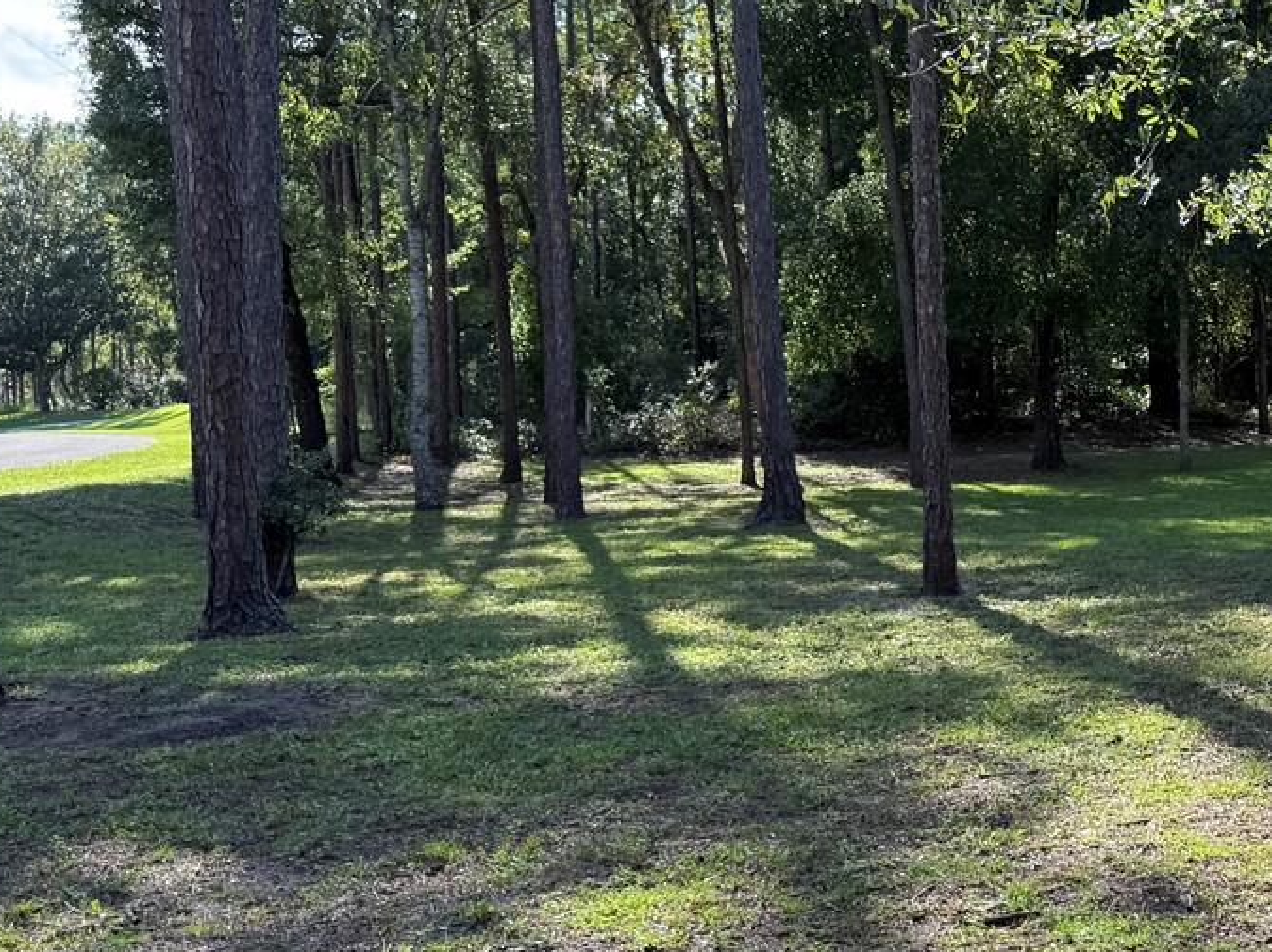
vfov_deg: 25.6
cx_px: 1331
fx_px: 2094
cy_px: 460
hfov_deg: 30.8
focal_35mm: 57
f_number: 1.78
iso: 80
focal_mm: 6.76
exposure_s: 1/722
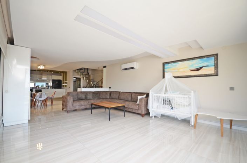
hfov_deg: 100.5
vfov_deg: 77.0
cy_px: 82
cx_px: 124
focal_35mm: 15
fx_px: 103
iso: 200
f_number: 4.5
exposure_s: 1/80
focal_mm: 10
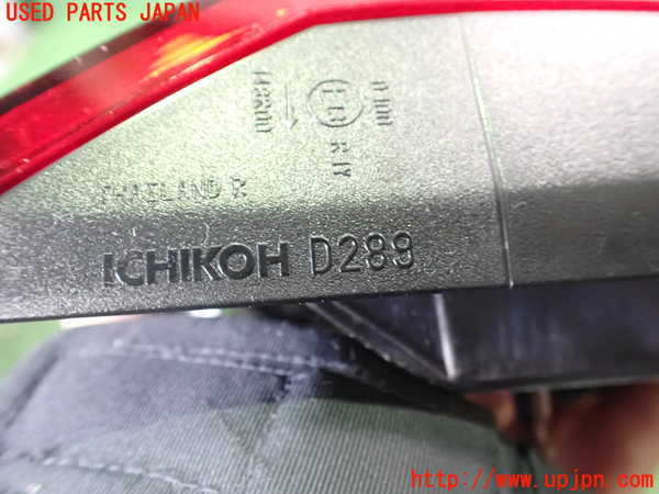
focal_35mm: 30
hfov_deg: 60.0
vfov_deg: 46.8
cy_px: 247
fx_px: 571
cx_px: 330
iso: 1600
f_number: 2.3
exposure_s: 1/30
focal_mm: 5.4
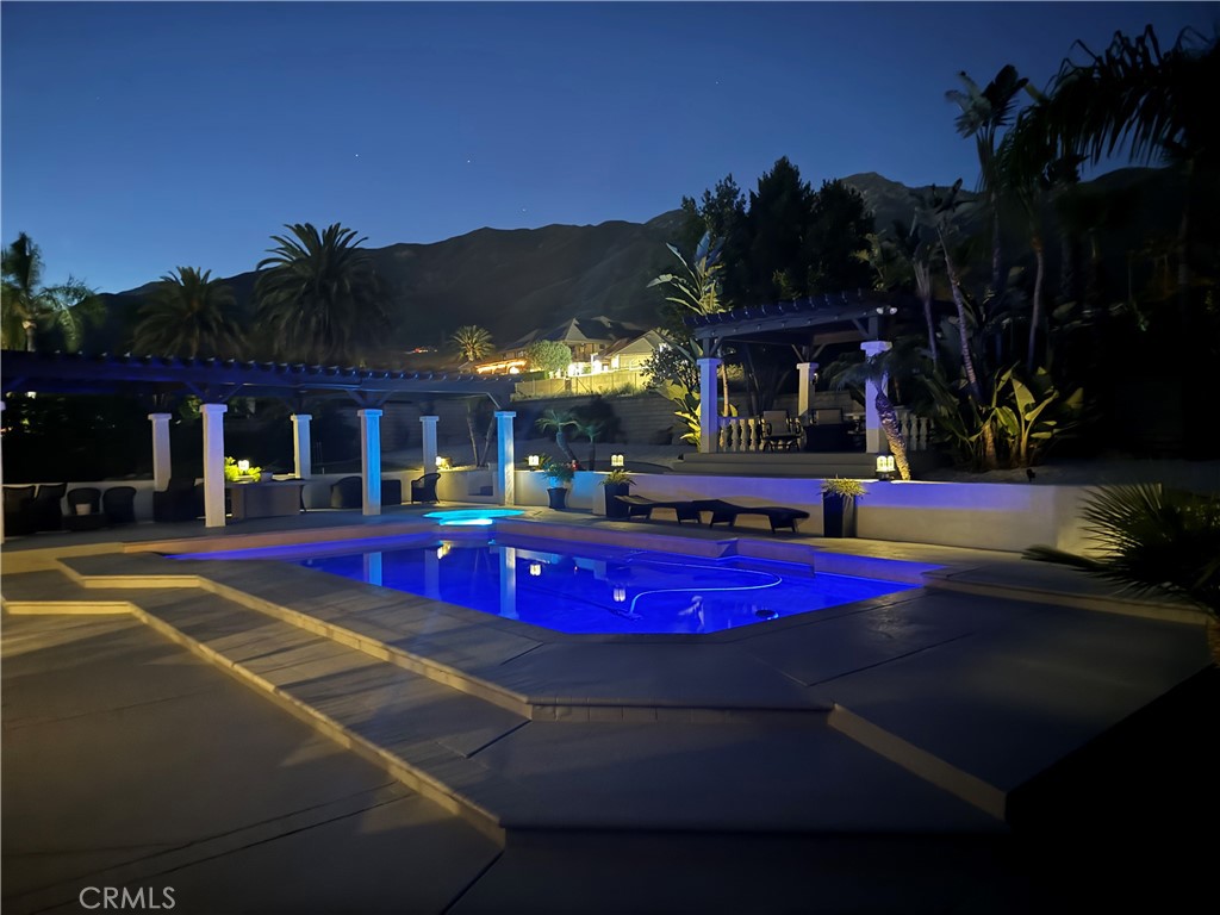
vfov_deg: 56.8
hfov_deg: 71.6
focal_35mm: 24
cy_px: 458
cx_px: 610
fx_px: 846
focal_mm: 6.86
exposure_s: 1/2
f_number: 1.78
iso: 1600
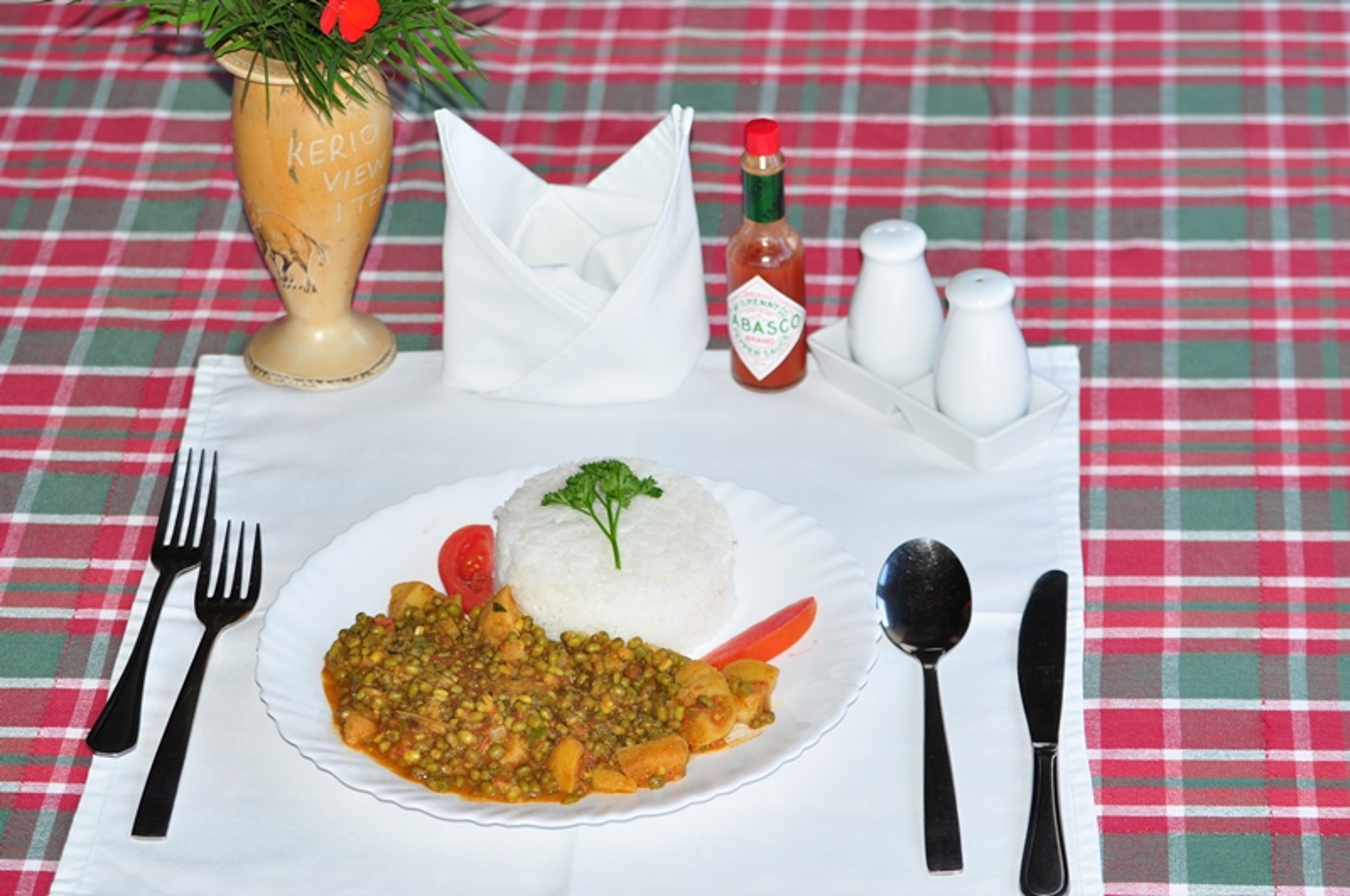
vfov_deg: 13.0
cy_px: 448
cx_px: 675
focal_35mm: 105
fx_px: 3932
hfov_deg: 19.5
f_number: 4.5
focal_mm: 70
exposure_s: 1/50
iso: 200
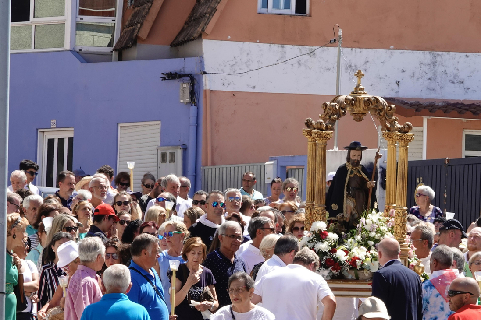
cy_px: 221
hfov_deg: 5.9
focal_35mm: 347
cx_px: 329
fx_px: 4635
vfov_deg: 4.0
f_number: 8
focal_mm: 87.11
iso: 100
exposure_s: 1/100
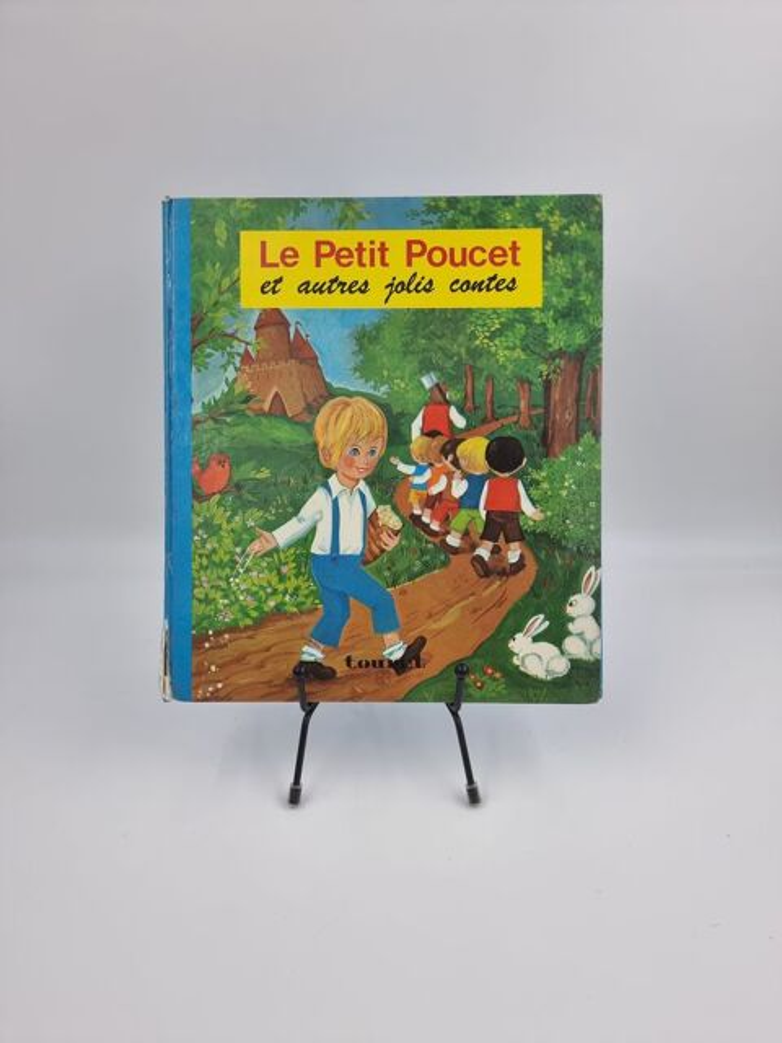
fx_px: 723
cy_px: 522
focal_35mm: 24
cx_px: 391
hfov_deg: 56.8
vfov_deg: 71.6
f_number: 1.8
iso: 50
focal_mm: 6.7
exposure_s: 1/120
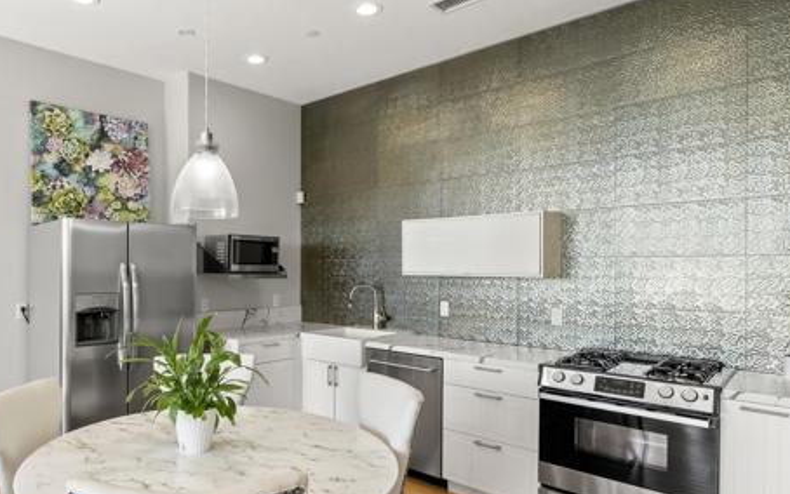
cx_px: 287
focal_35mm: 23
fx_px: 495
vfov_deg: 52.9
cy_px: 273
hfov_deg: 75.5
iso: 500
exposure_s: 1/30
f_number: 8
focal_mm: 16
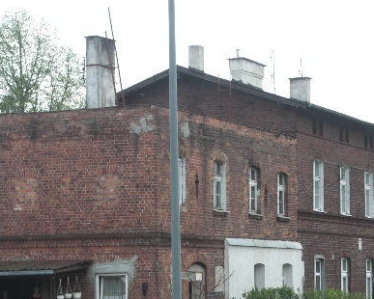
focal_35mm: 133
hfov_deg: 14.5
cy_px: 250
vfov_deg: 11.6
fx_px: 1473
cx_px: 237
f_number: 4.1
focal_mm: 11.7
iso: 50
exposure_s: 1/160
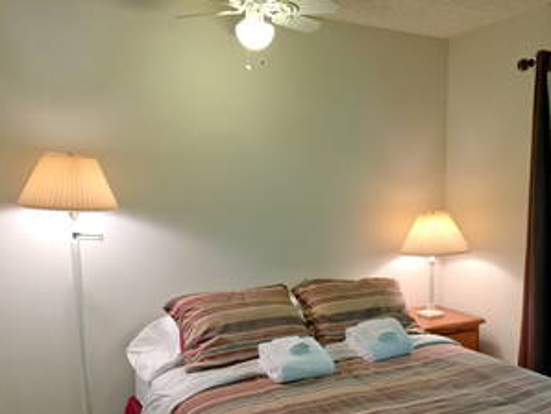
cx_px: 324
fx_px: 558
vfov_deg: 40.6
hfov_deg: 52.3
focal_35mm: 35
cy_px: 246
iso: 50
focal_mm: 4.15
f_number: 2.2
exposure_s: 1/30
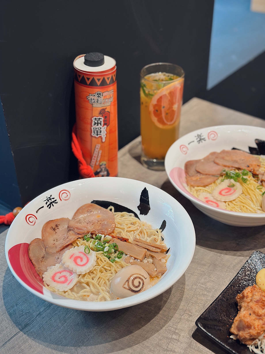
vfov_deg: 39.7
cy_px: 177
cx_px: 132
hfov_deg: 30.3
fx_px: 490
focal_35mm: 48
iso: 80
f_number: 1.78
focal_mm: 6.86
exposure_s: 1/120
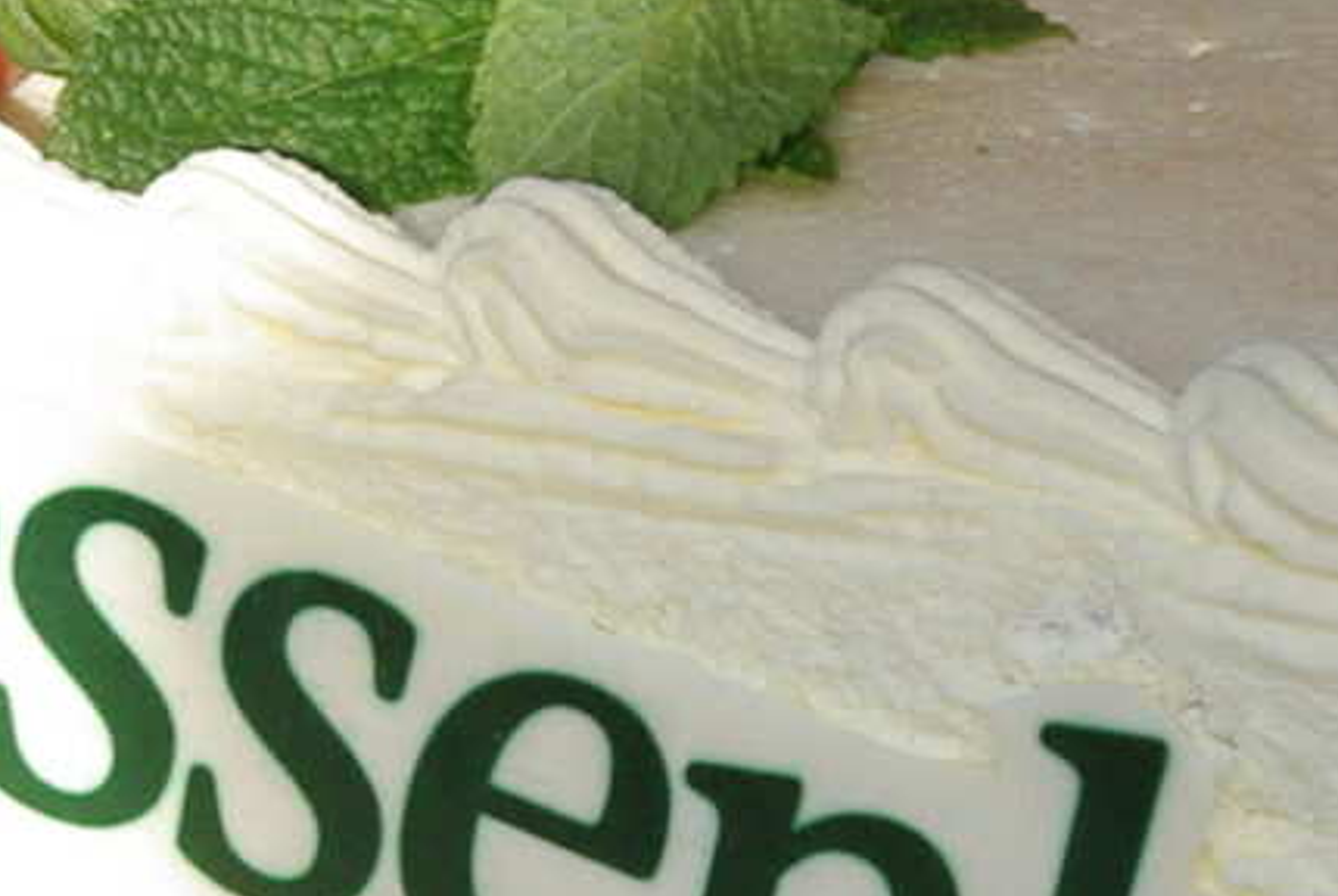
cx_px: 641
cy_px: 1584
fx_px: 20804
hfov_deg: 3.7
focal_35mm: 559
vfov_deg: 2.5
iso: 400
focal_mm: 63
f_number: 9.5
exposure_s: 1/250
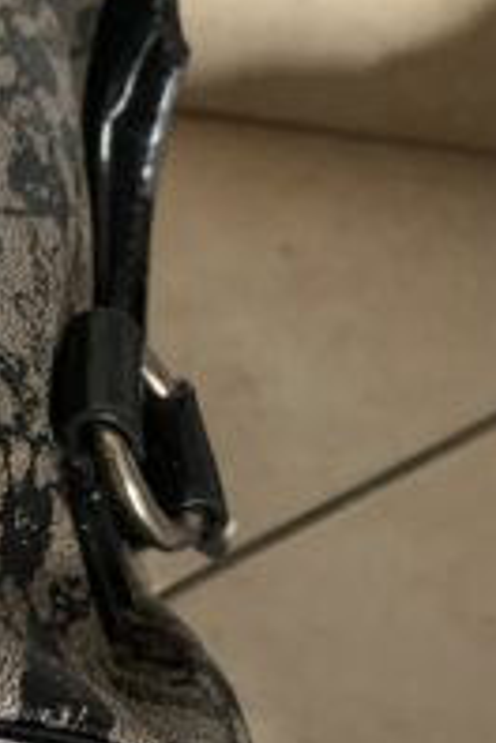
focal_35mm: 70
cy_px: 433
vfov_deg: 28.8
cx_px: -214
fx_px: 1447
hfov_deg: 17.7
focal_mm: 4.25
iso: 400
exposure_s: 1/40
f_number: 1.8
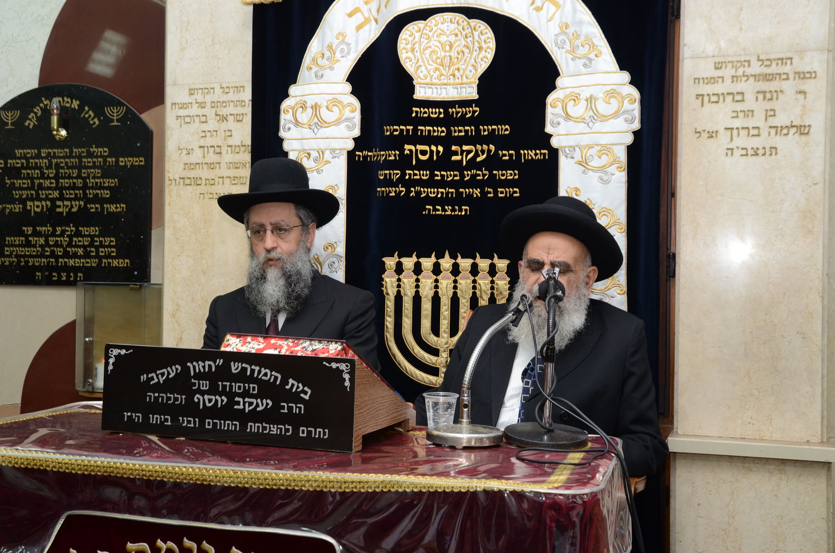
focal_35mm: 45
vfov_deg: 29.7
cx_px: 418
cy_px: 276
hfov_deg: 43.7
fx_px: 1041
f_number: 7.1
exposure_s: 1/125
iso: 640
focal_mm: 30
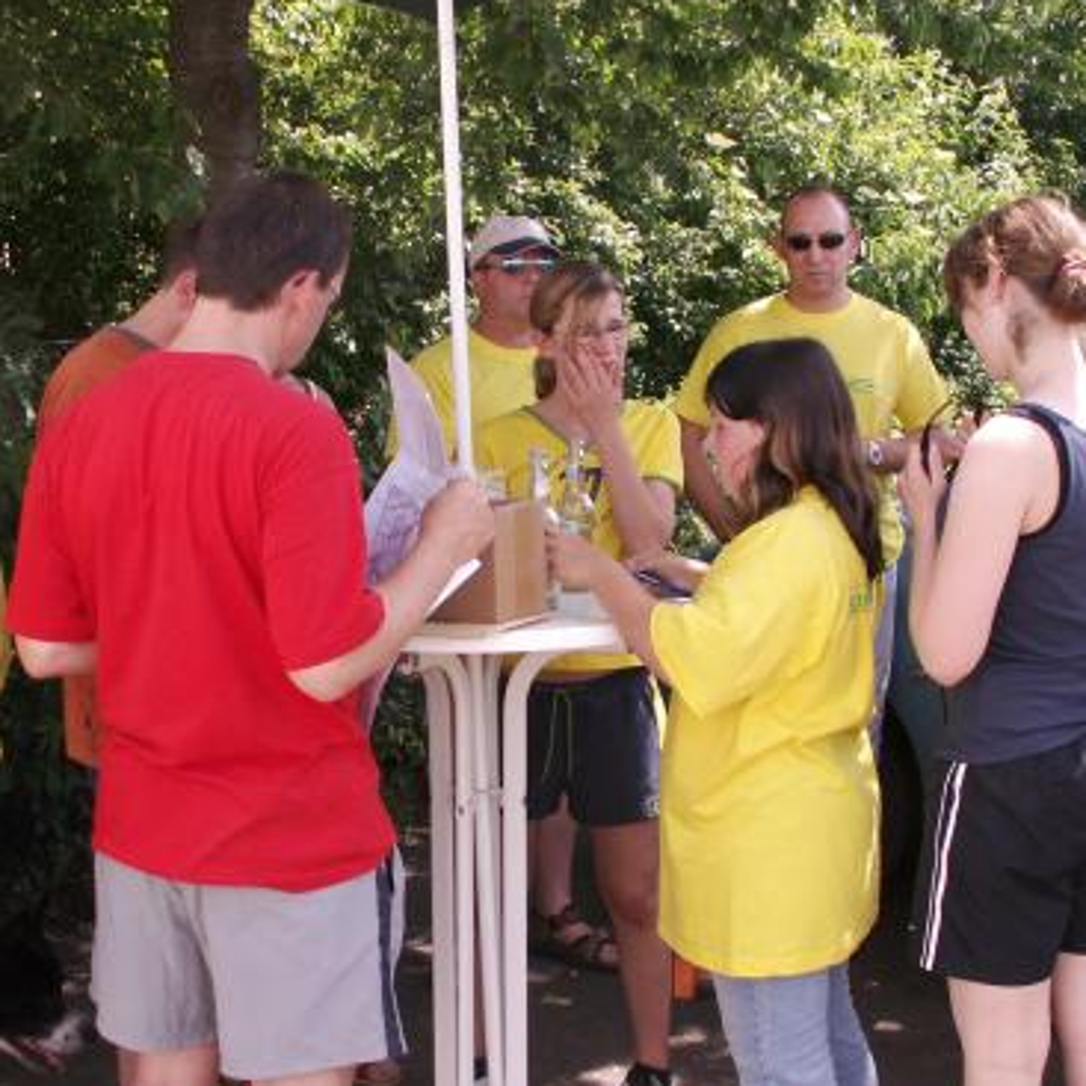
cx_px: 565
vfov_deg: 31.6
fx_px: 1917
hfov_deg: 31.6
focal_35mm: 54
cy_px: 512
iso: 50
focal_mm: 5.86
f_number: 3.2
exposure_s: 1/320
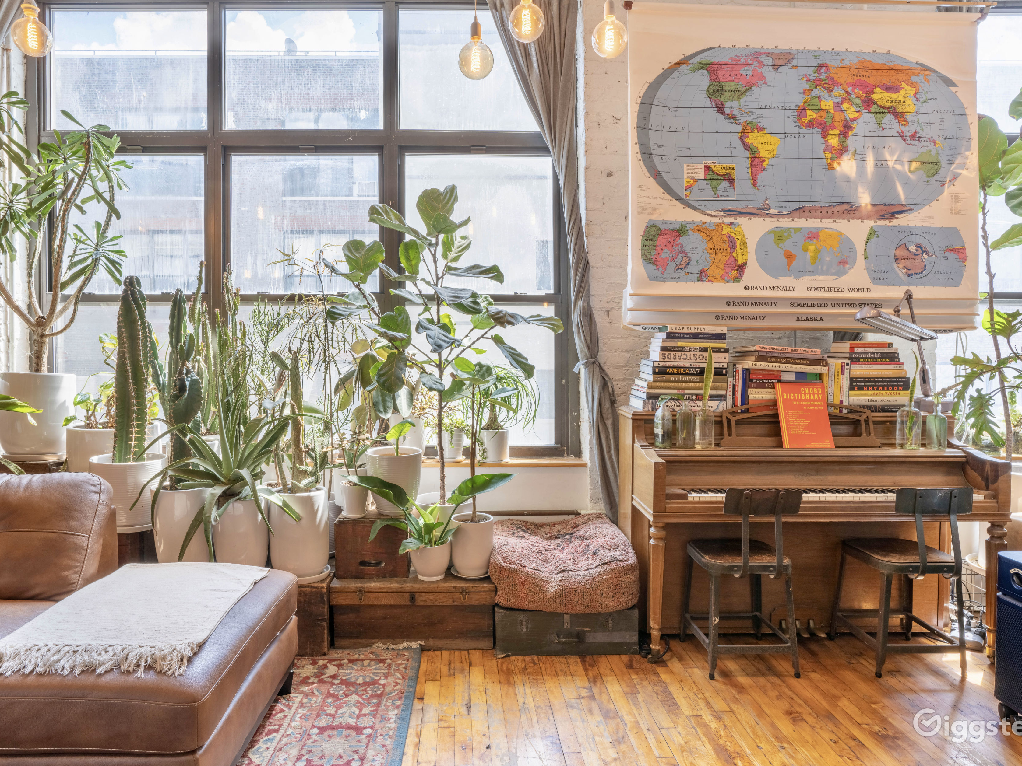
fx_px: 650
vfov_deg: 61.1
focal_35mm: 22
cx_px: 478
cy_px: 378
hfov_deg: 76.3
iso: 200
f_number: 11
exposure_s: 1/30
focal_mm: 20
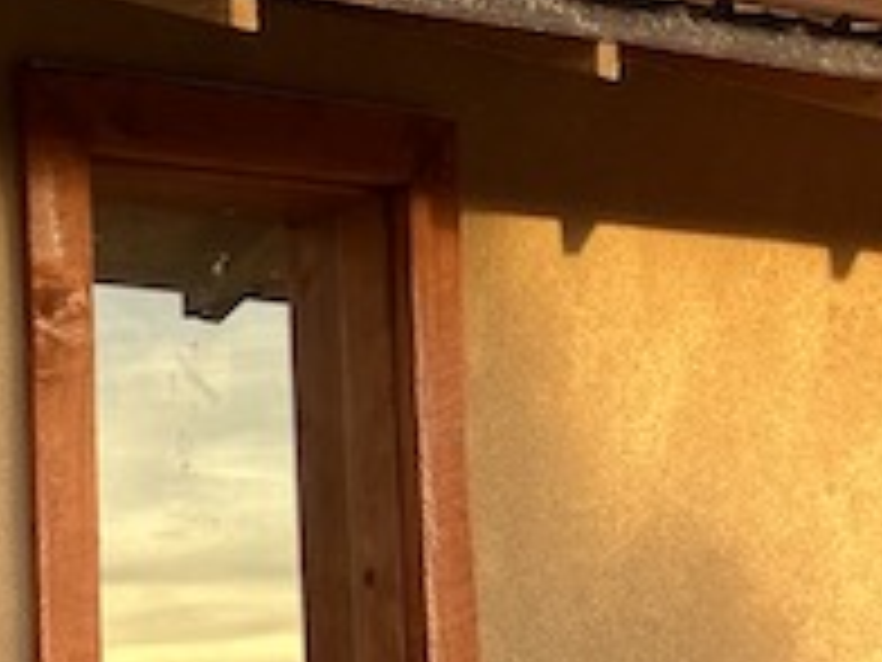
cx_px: -702
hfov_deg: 15.8
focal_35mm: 106
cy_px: 788
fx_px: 2701
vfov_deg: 13.6
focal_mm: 5.7
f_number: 1.5
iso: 40
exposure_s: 1/160
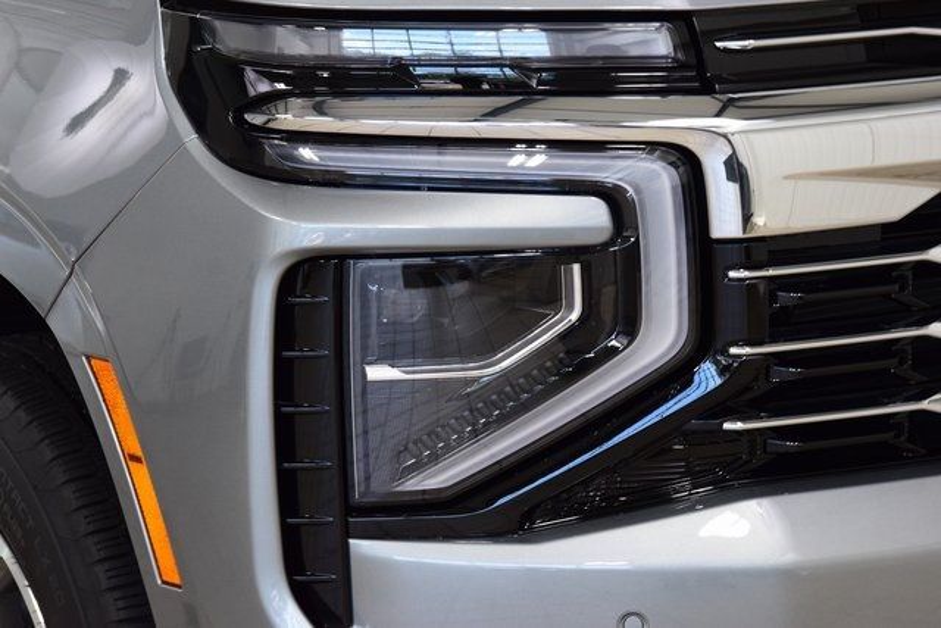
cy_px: 314
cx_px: 470
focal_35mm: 105
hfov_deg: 19.5
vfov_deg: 13.0
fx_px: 2745
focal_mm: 70
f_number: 7.1
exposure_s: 1/30
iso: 1400
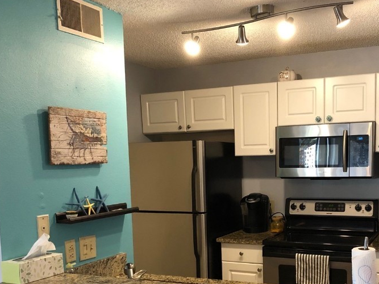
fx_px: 471
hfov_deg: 43.5
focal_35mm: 43
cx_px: 239
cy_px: 216
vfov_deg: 32.9
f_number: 1.8
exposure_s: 1/15
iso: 100
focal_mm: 3.99
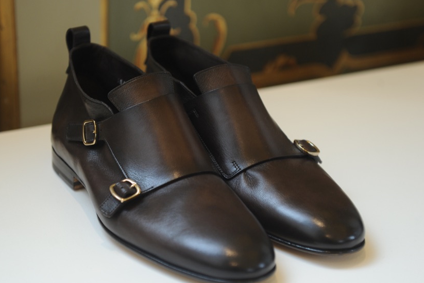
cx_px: 194
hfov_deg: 23.9
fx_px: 1001
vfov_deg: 16.1
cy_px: 161
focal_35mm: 85
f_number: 3.5
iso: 640
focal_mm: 70
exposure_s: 1/125
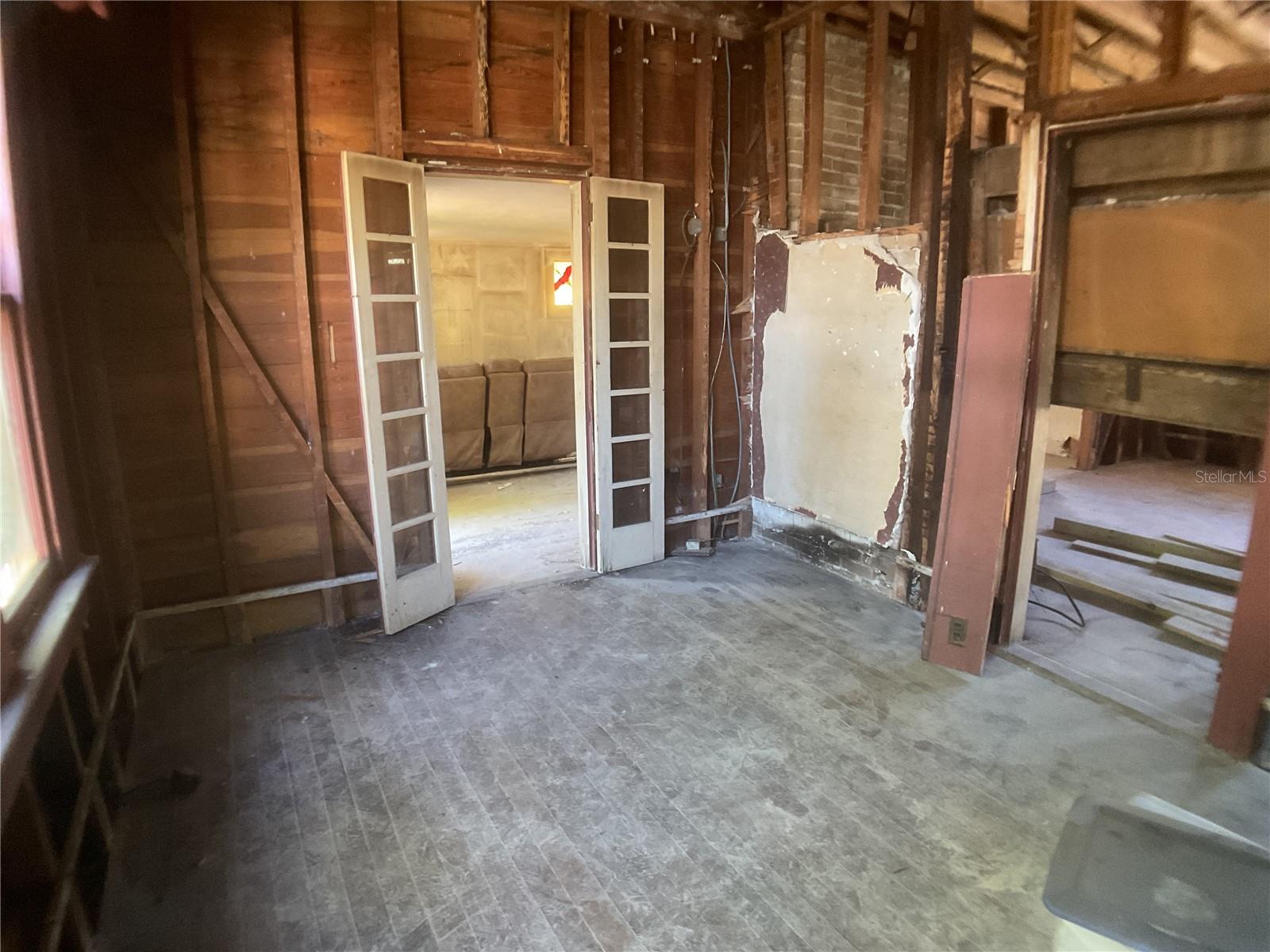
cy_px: 476
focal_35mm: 29
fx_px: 1064
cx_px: 635
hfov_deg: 61.7
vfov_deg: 48.2
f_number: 1.8
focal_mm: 3
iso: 250
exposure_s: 1/30
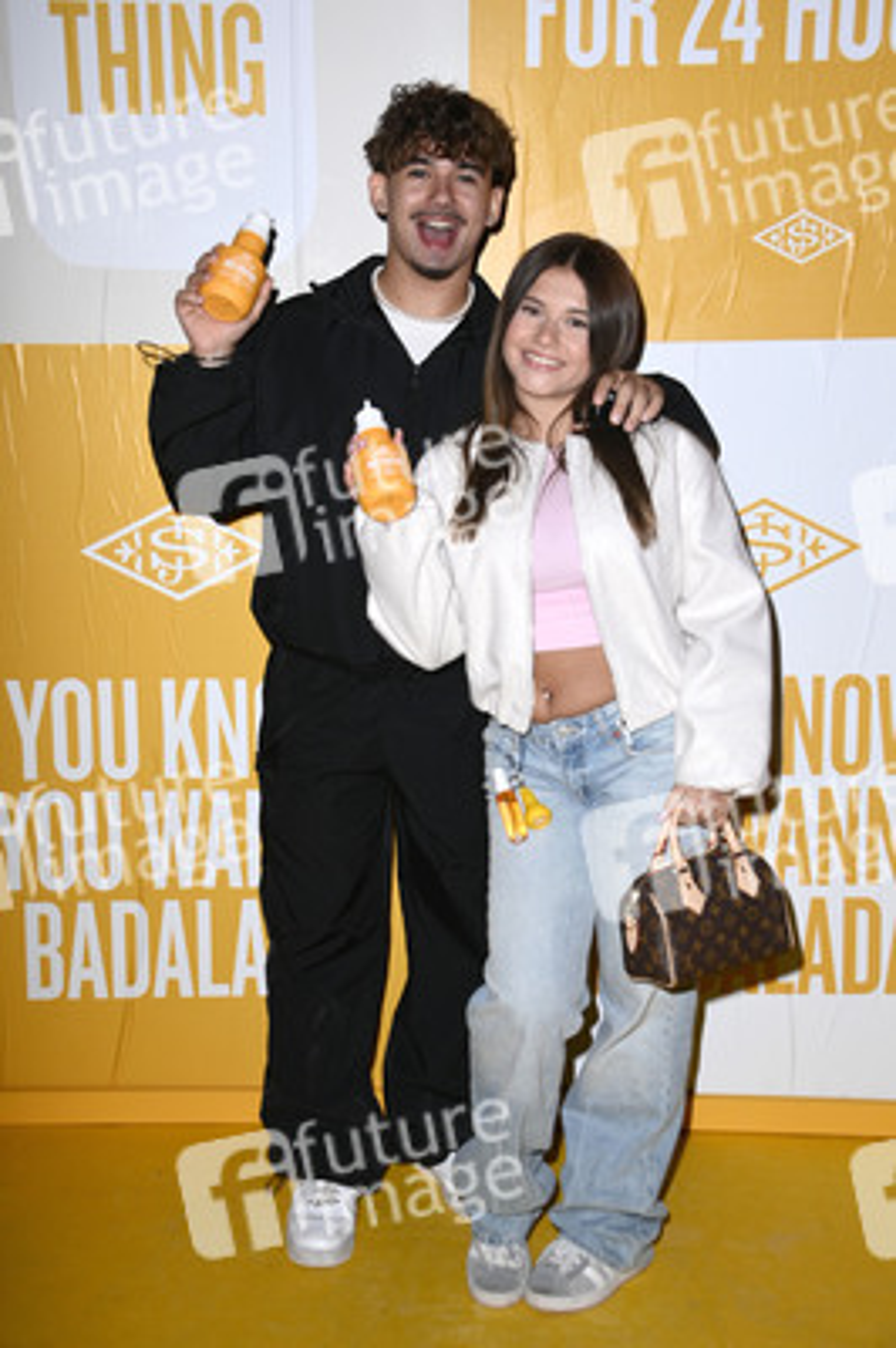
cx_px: 448
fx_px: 1795
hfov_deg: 28.0
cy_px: 674
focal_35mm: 48
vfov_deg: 41.1
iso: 1000
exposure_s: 1/100
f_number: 5.6
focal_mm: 48
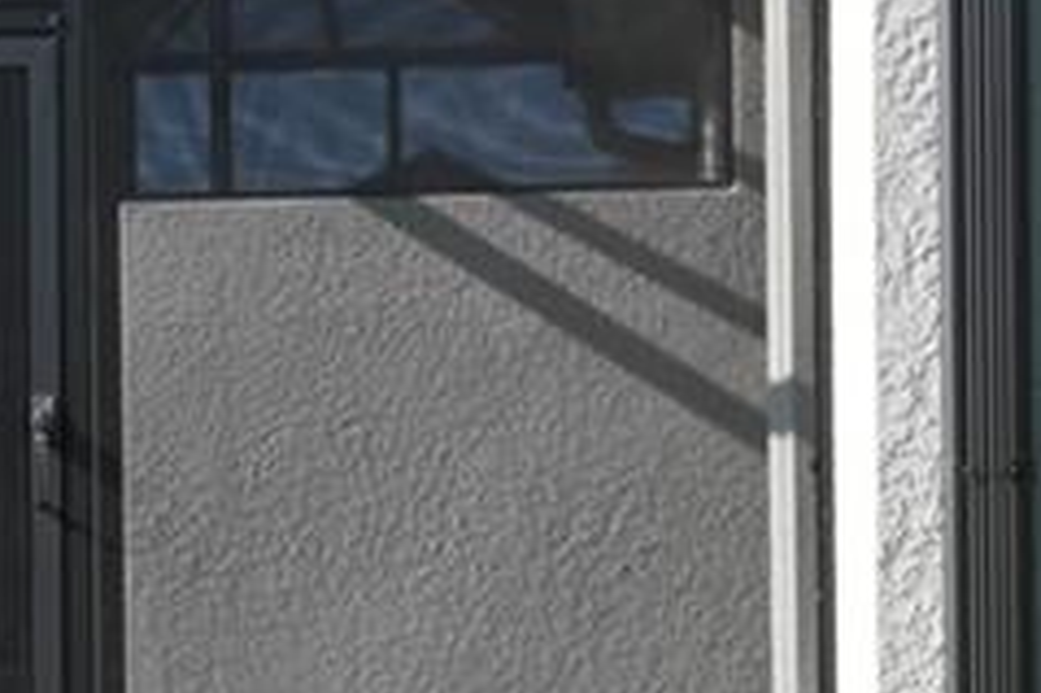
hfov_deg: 10.3
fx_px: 5670
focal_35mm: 196
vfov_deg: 7.0
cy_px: 593
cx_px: -244
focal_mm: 30.5
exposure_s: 1/125
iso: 100
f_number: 5.6
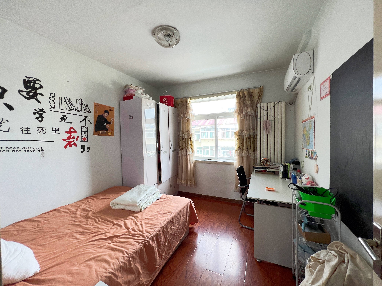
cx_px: 191
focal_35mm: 13
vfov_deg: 89.9
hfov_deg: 106.2
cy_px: 143
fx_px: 143
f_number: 1.8
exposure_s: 1/99
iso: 50
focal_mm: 1.57
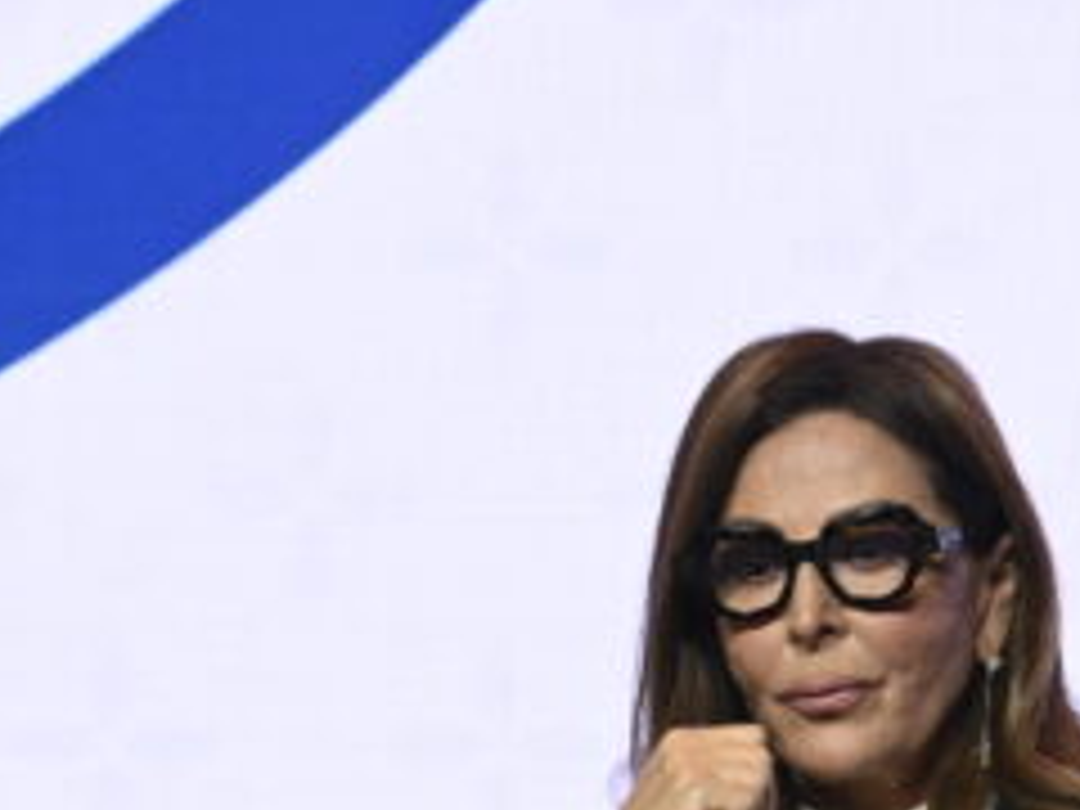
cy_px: 778
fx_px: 14851
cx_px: 1575
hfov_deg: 4.1
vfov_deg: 3.1
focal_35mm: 476
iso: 3200
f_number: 8
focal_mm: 155
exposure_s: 1/320
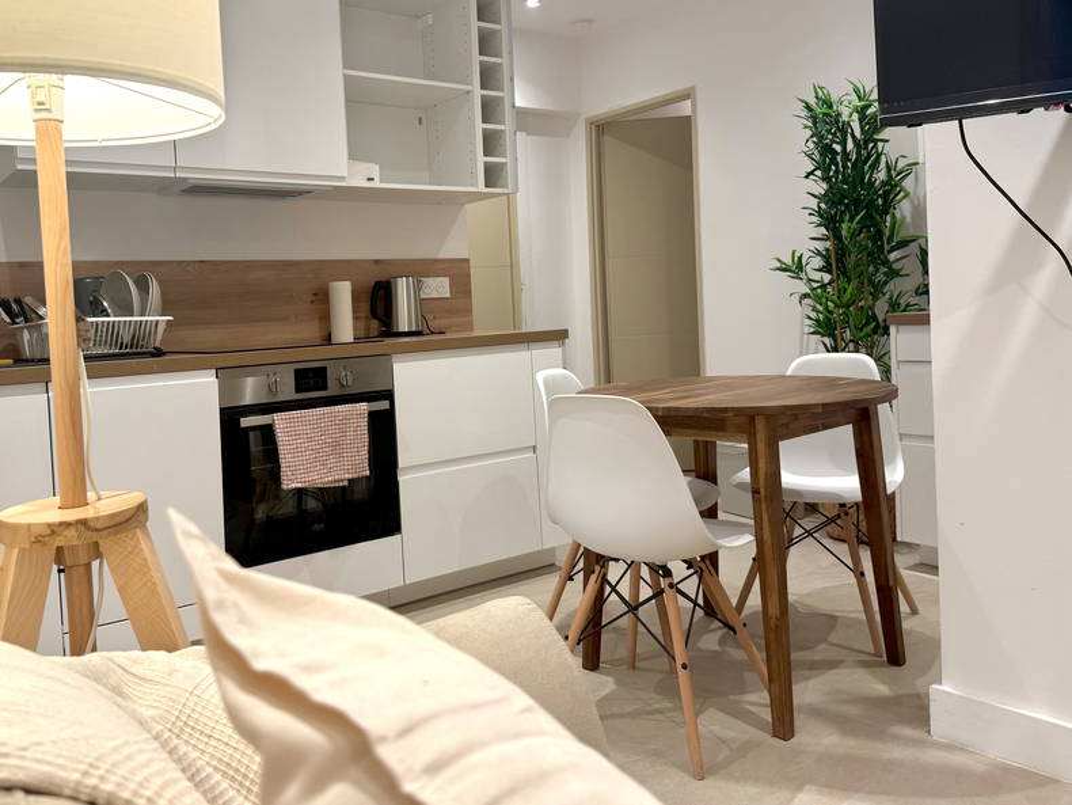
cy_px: 402
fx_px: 743
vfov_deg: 56.8
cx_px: 536
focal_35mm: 24
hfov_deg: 71.6
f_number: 1.78
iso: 125
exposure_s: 1/100
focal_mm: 6.76
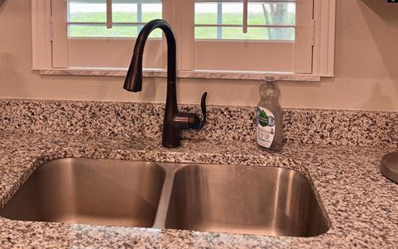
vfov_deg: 27.4
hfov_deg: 45.1
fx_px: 477
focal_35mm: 44
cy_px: -5
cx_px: 164
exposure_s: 1/120
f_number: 1.6
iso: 40
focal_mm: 5.1
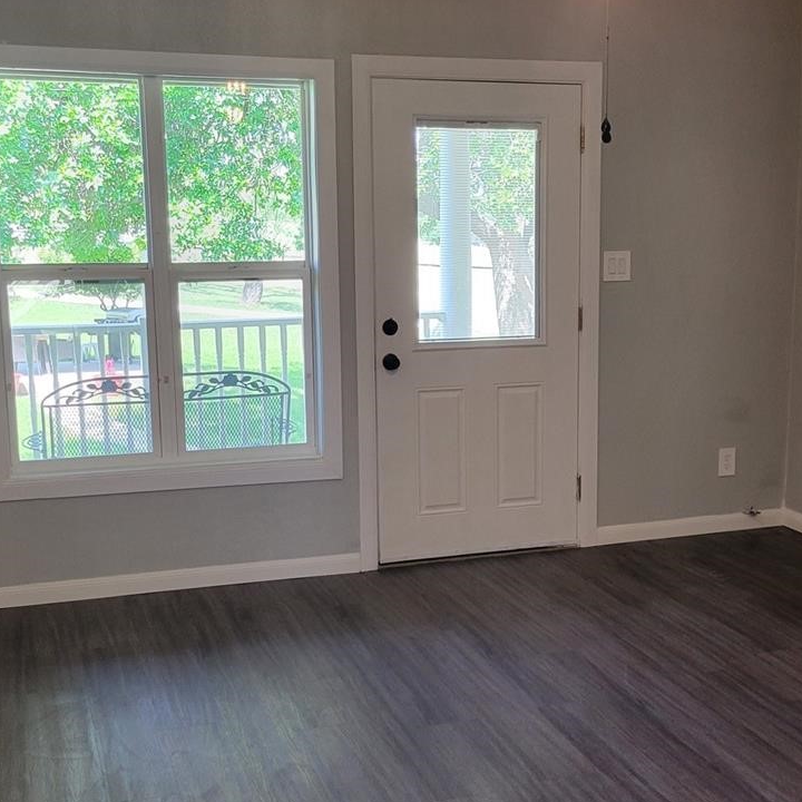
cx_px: 457
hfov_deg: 34.6
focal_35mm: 49
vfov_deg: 34.7
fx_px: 1284
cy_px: 434
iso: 200
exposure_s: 1/120
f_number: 1.8
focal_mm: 5.4
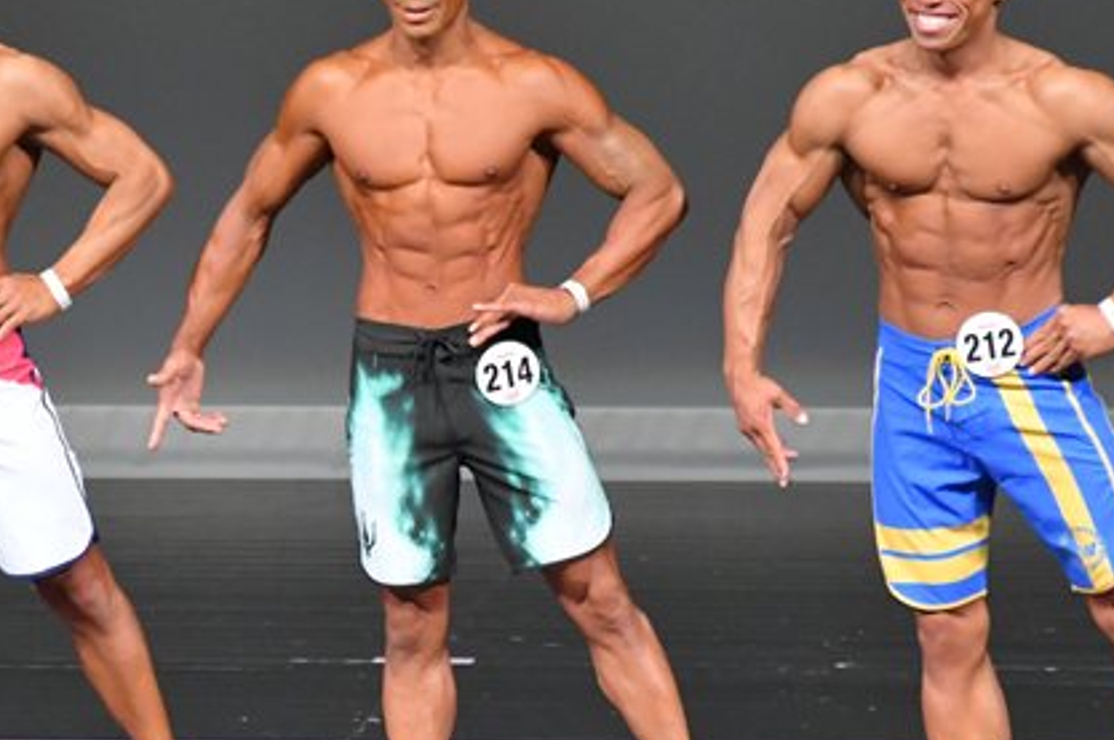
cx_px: 252
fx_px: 18112
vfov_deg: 2.3
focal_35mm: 586
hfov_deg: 3.5
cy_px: 438
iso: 5000
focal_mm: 210
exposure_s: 1/400
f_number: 5.6
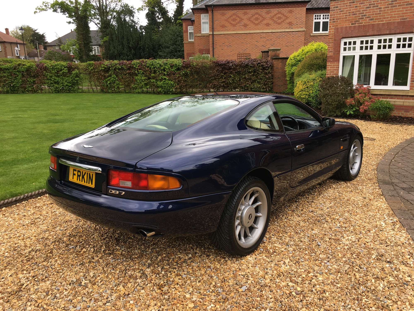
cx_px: 207
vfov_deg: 48.2
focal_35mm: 29
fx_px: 347
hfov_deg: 61.7
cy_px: 156
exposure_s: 1/354
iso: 25
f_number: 2.2
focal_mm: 4.15
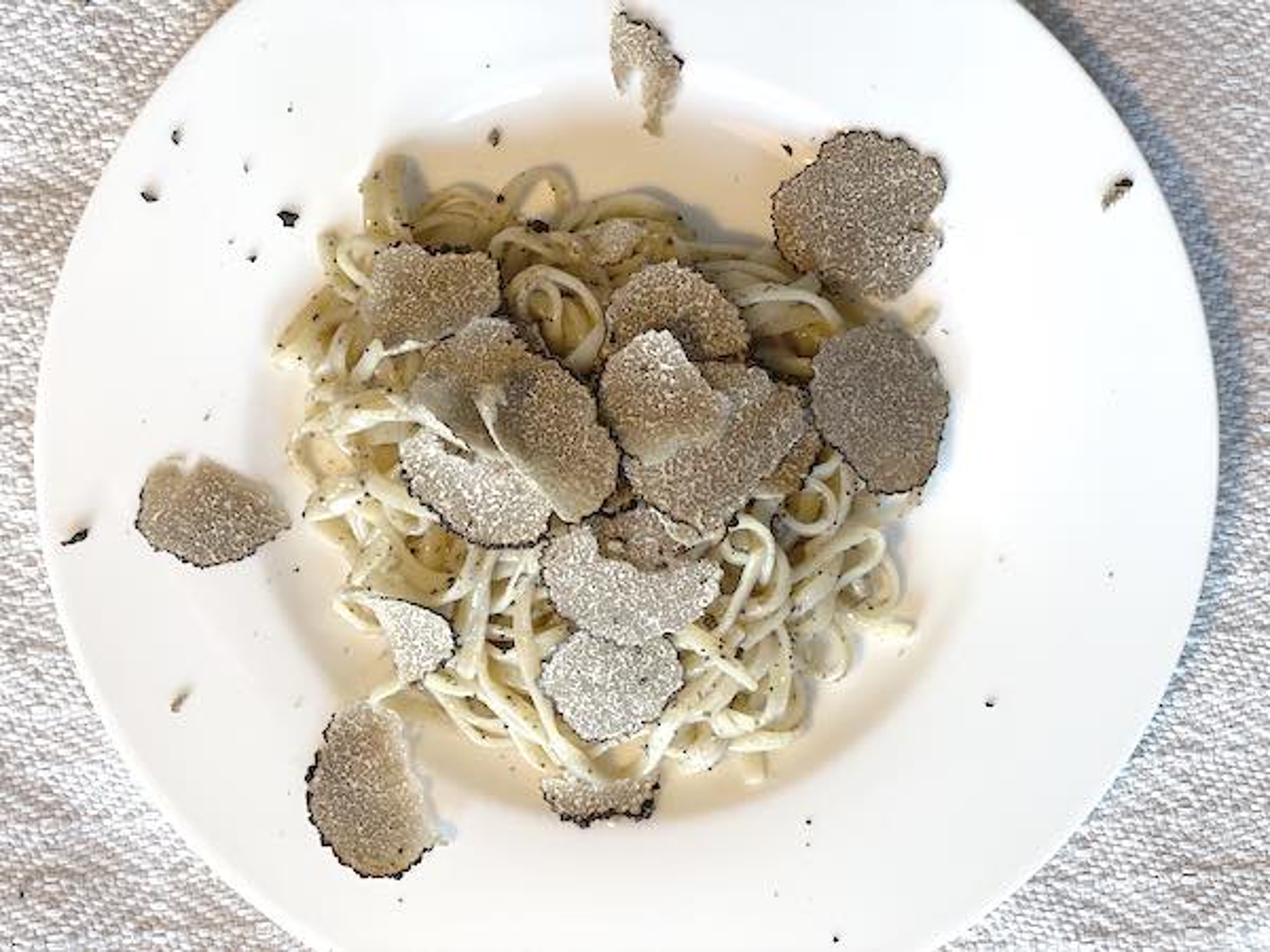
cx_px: 635
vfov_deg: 28.0
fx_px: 1908
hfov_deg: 36.8
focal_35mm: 52
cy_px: 476
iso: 100
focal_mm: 6
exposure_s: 1/100
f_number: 2
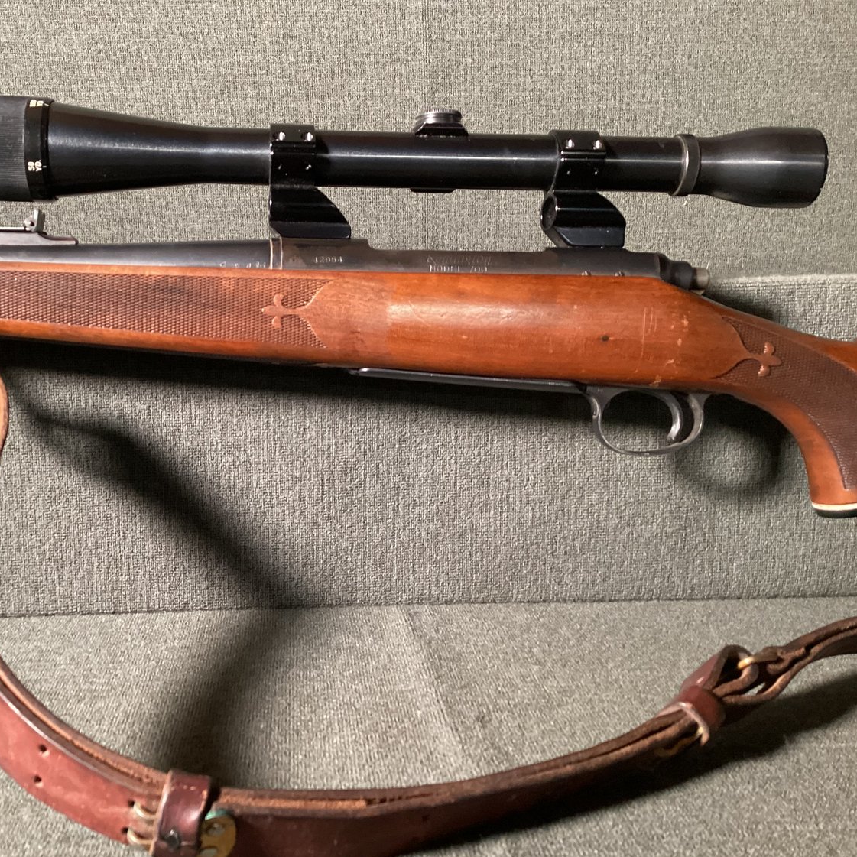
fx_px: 1036
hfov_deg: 44.3
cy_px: 433
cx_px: 290
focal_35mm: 37
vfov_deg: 44.9
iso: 400
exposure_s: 1/25
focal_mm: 3.3
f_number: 2.4
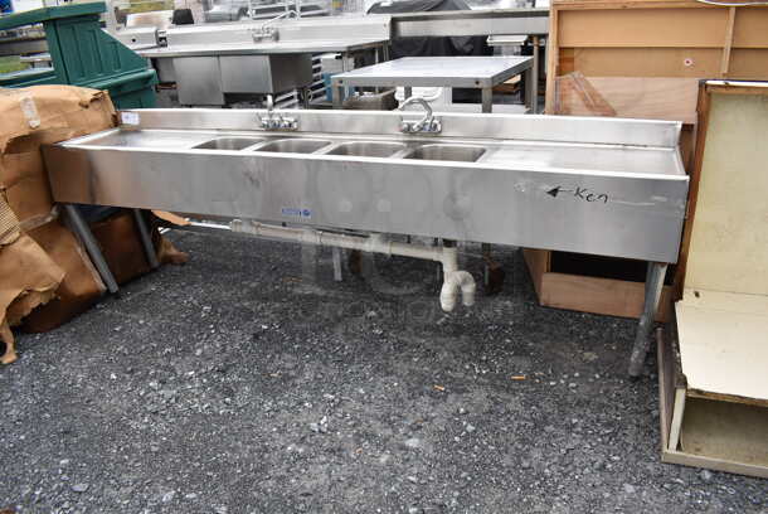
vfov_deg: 48.0
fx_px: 577
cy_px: 257
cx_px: 384
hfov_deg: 67.3
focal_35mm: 27
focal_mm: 18
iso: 200
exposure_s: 1/250
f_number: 6.3
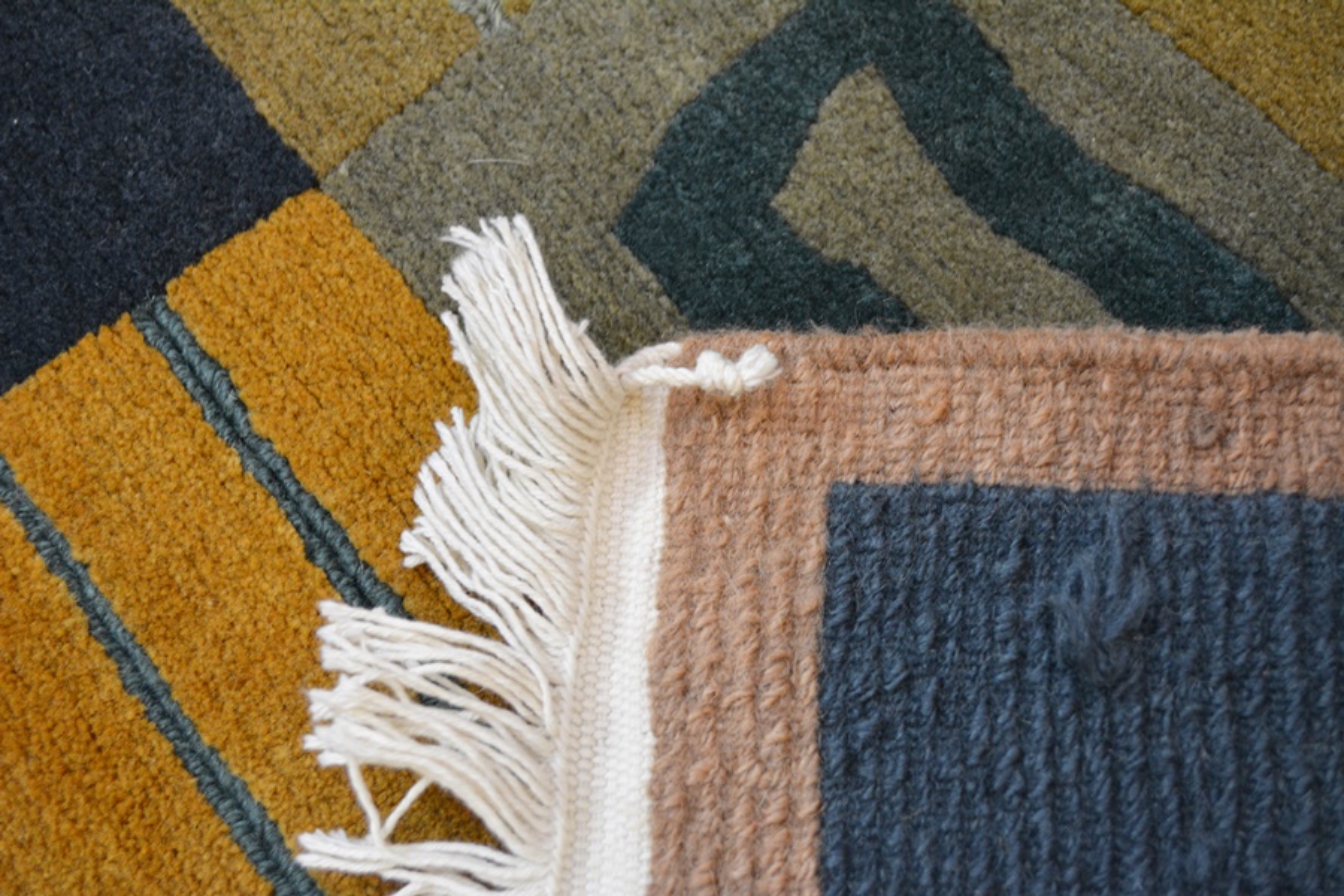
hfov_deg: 41.1
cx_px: 672
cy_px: 448
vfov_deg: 28.1
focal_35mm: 48
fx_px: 1792
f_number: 4.8
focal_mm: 32
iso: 800
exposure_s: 1/40
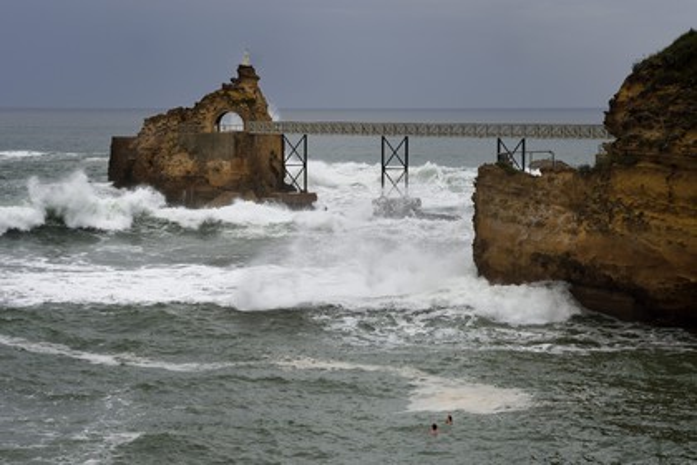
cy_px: 232
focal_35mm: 112
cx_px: 348
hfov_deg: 18.3
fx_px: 2168
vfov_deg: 12.2
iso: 400
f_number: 10
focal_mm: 112
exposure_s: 1/400
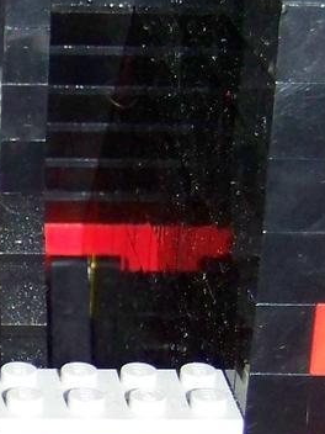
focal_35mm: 166
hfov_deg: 8.7
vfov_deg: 11.9
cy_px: 312
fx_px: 2078
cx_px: -176
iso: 200
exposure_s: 1/30
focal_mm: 6.3
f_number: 2.8
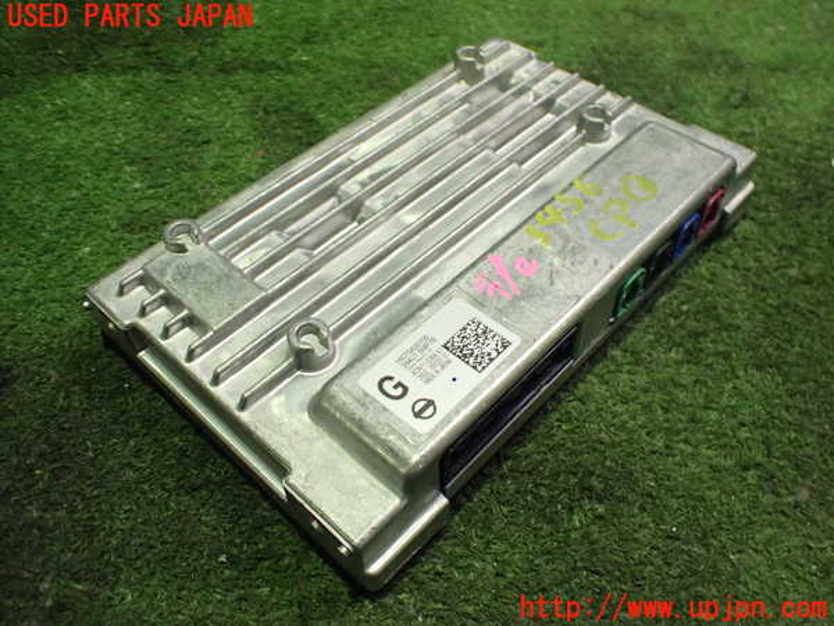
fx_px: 723
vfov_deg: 46.8
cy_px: 313
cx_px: 417
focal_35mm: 30
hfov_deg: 60.0
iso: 800
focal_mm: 5.4
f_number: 2.3
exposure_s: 1/50
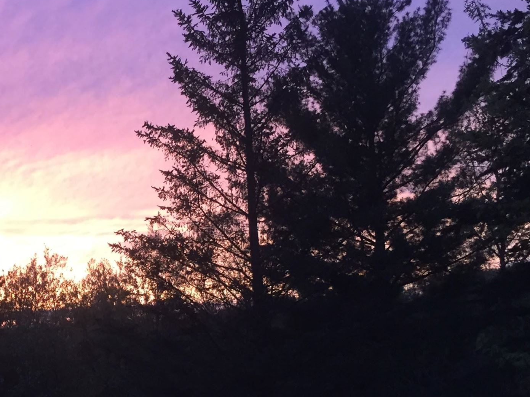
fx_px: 980
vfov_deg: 22.8
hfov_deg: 28.6
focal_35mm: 64
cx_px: 19
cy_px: 263
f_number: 2.2
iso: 50
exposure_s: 1/30
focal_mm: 4.15
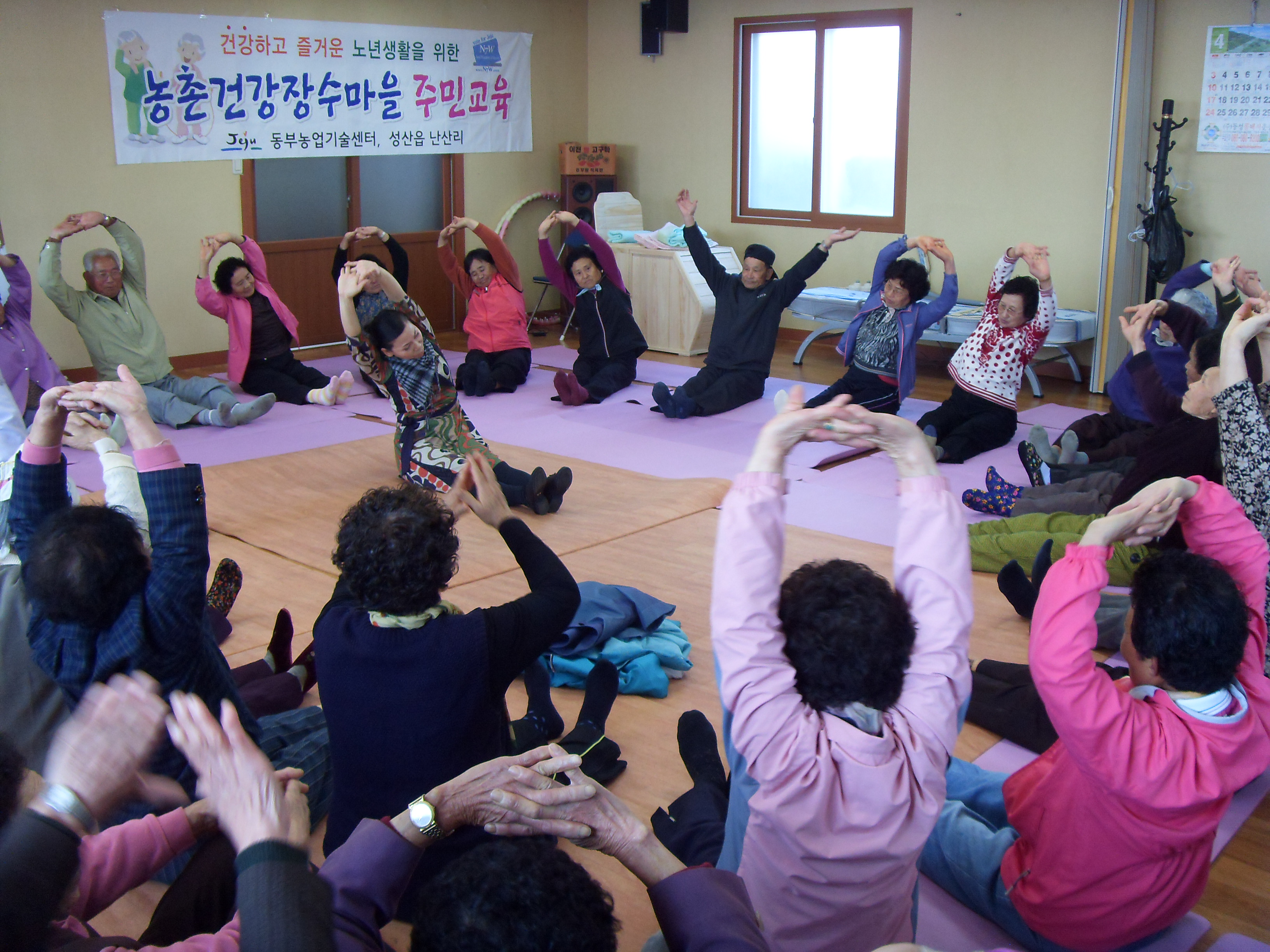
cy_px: 476
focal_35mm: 39
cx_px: 635
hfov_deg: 47.9
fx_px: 1431
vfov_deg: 36.8
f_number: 3.5
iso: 200
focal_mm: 6.6
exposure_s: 1/45
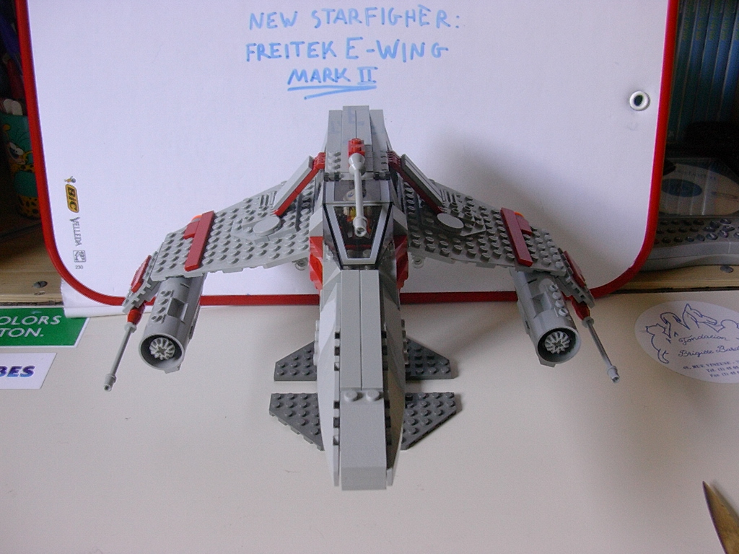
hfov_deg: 50.1
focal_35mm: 37
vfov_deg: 38.7
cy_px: 277
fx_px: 790
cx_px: 370
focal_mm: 5.6
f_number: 2.7
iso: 70
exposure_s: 1/23.2
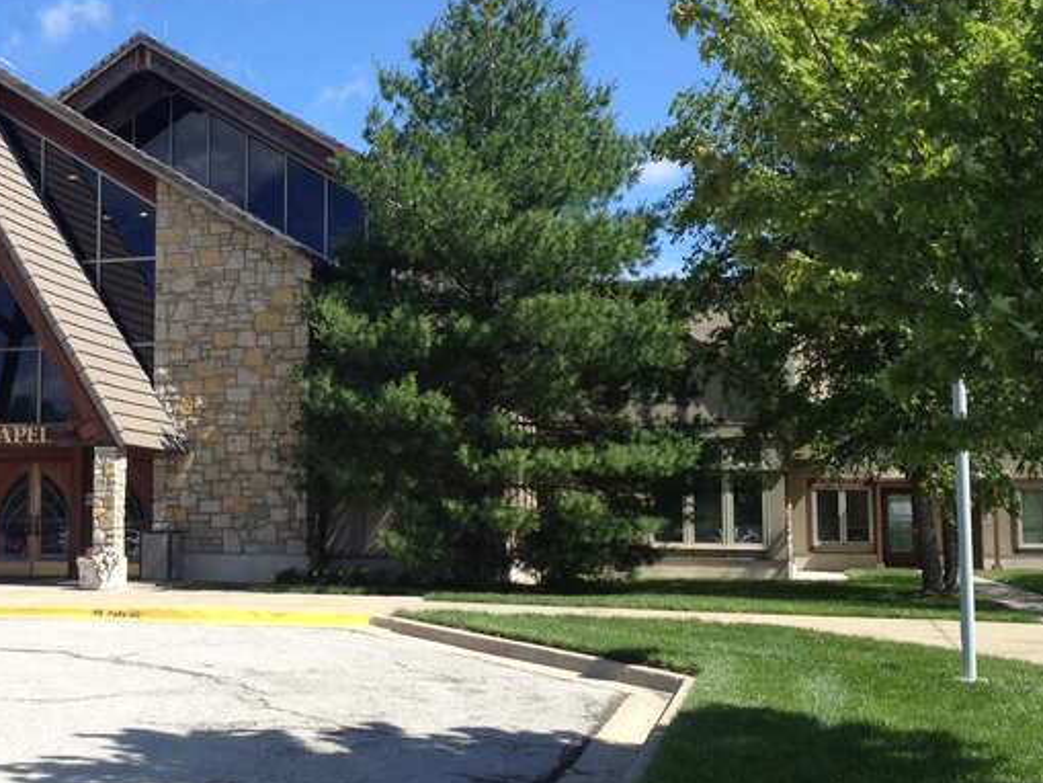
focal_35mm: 55
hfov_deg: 34.1
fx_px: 1658
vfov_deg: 26.6
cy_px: 389
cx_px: 238
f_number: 2.4
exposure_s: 1/1255
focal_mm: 4.28
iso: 50
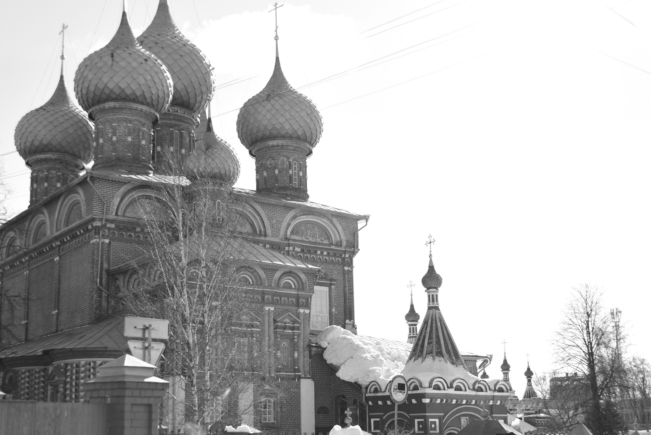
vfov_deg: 28.6
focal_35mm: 47
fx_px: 850
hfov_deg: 41.9
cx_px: 312
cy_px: 262
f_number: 6.3
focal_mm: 35
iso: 125
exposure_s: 1/800
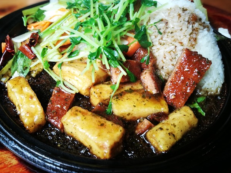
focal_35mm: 32
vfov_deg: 44.1
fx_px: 214
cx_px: 103
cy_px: 80
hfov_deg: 56.7
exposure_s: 1/60
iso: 160
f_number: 4
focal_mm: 4.5
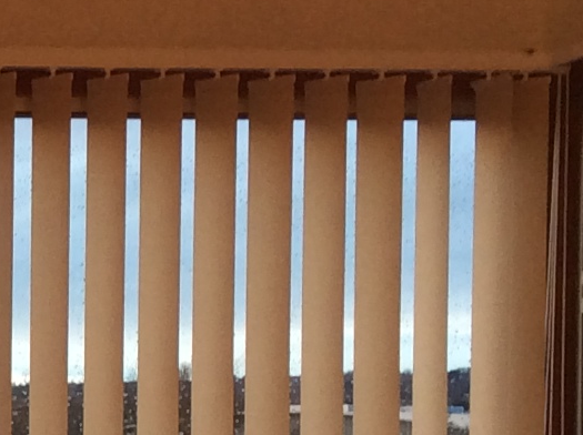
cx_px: -431
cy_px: 463
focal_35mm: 163
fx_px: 2741
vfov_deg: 9.0
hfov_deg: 11.4
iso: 40
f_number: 2.4
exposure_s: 1/25
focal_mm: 3.3
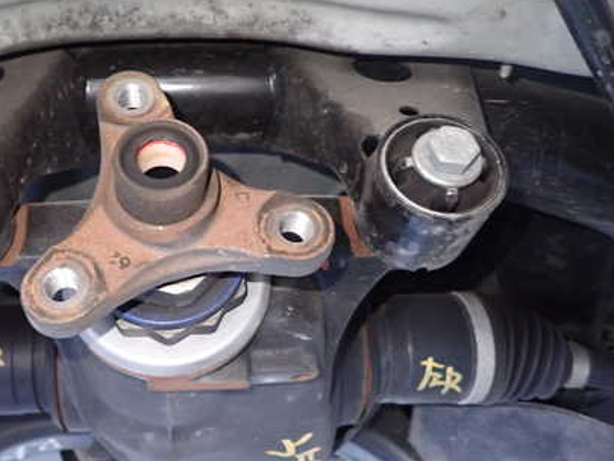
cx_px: 185
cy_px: 247
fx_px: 656
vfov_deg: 38.7
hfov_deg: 48.9
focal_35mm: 37
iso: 640
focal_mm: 4.5
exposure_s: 1/30
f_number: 2
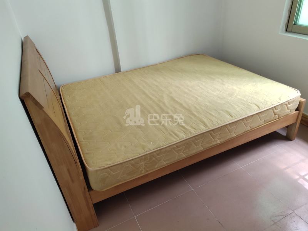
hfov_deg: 69.4
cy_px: 116
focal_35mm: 25
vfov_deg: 54.9
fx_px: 222
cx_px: 154
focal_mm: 4.71
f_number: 1.8
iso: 193
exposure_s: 1/50
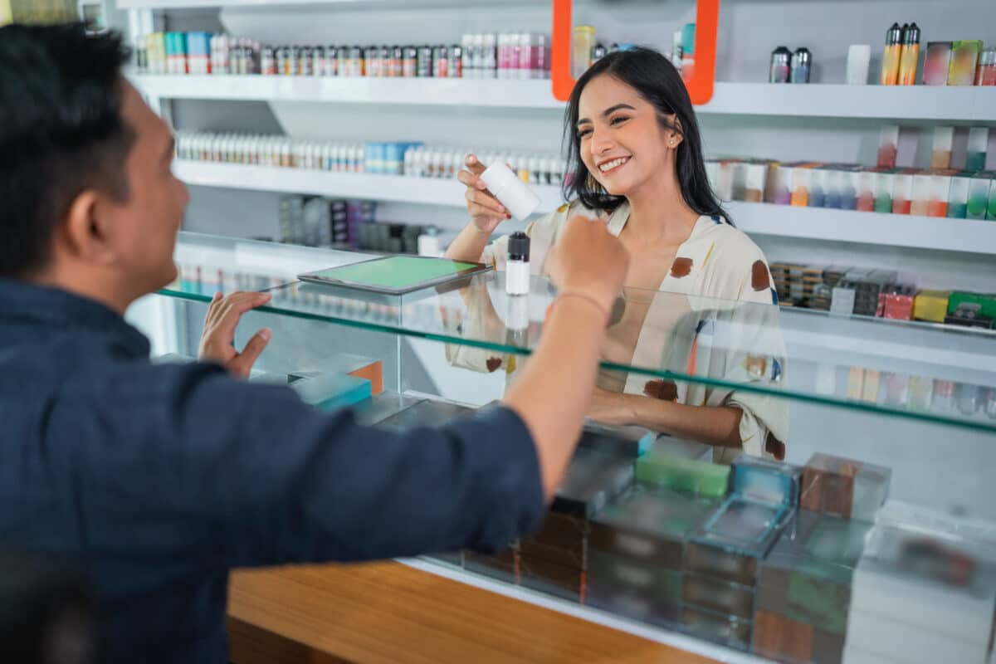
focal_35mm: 35
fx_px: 968
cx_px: 498
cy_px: 332
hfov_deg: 54.4
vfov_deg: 37.9
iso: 500
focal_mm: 35
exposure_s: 1/500
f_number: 1.4
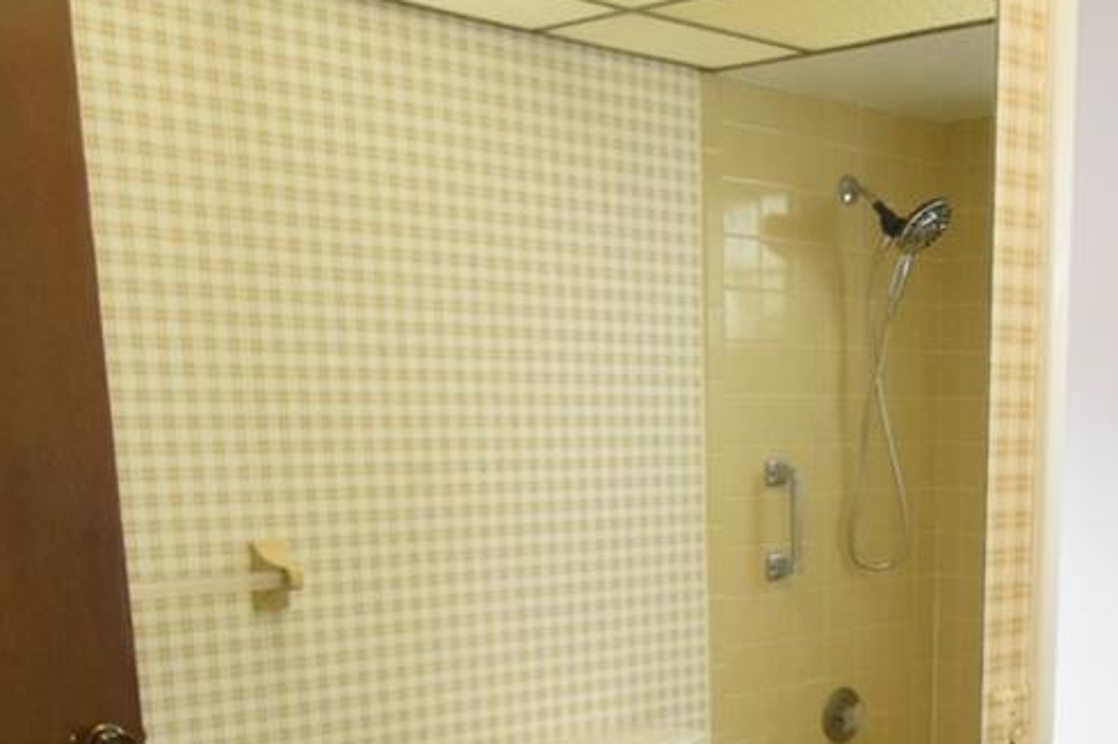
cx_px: 888
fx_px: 1521
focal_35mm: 49
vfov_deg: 26.1
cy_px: 733
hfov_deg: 38.9
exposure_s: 1/60
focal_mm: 10
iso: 1600
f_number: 3.5
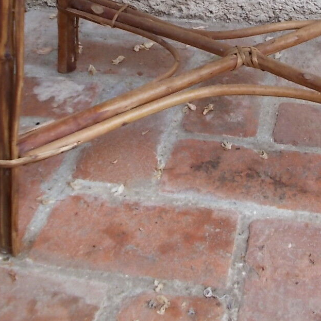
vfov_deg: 27.7
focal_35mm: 59
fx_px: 619
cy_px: 17
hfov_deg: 28.6
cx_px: 242
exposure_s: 1/50
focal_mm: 4.6
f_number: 3.2
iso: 80
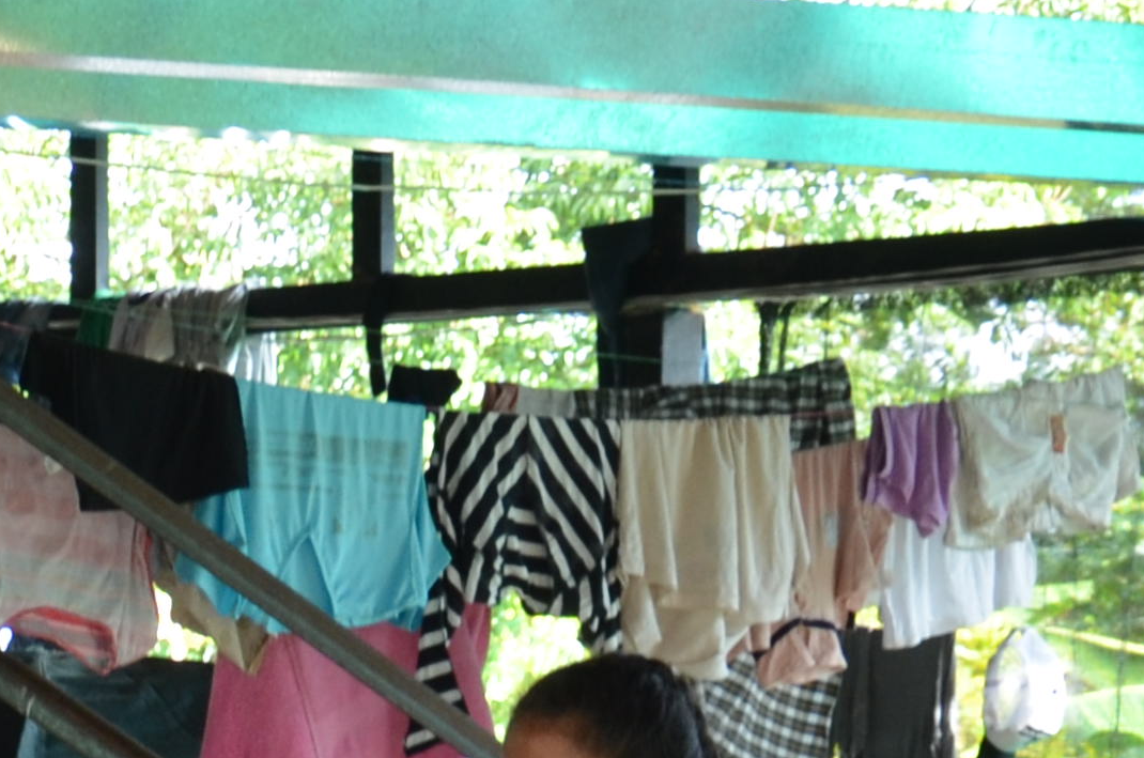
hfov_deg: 8.9
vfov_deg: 6.1
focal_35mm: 221
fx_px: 7009
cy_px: 1298
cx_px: -980
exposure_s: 1/60
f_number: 4.2
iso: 400
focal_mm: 32
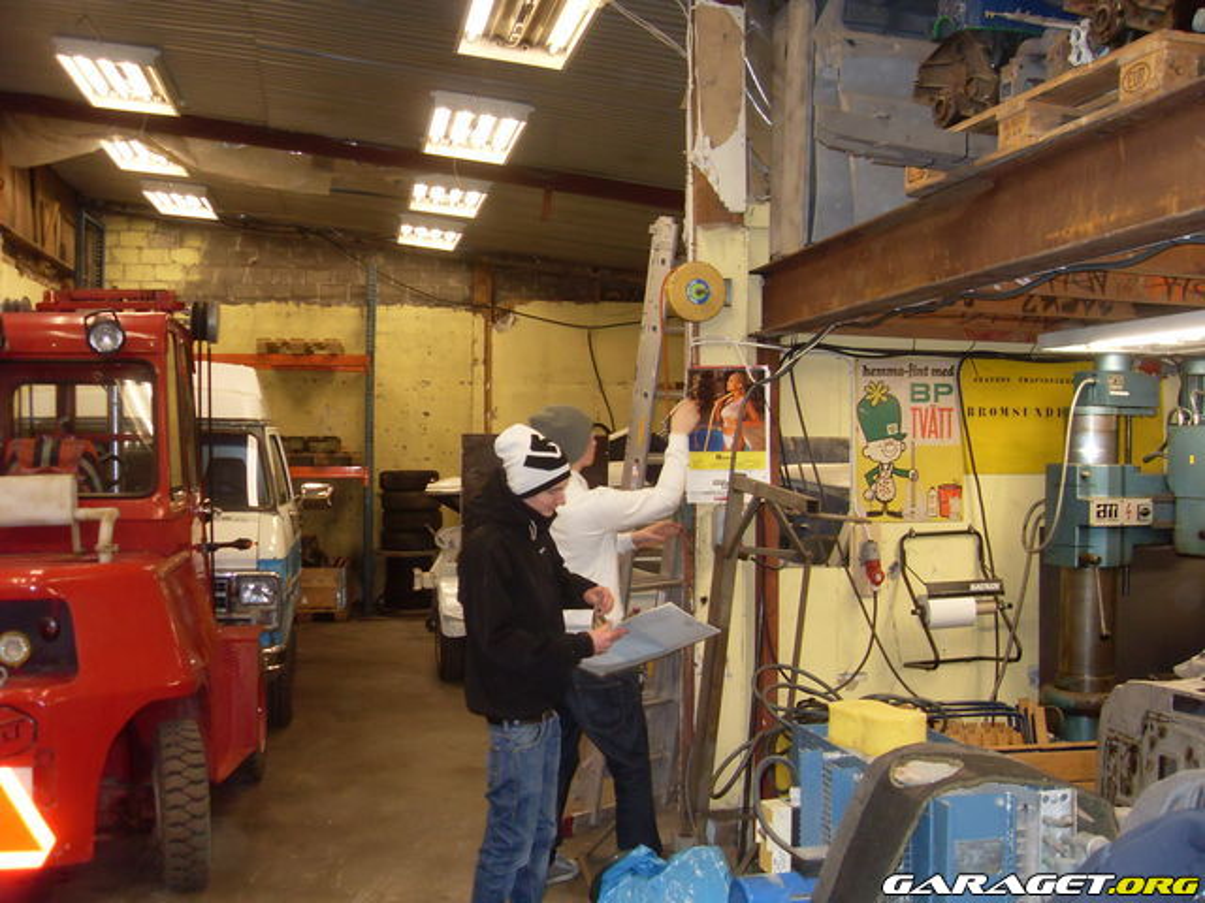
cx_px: 602
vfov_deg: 38.7
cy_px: 452
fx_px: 1288
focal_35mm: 37
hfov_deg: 50.1
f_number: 2.8
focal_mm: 6.3
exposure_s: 1/45
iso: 200
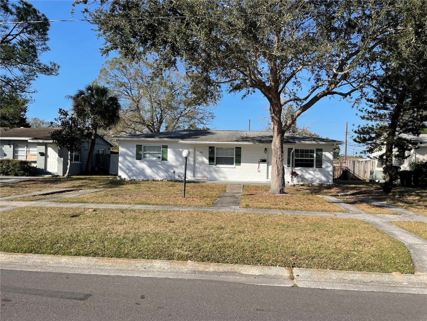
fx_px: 321
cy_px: 160
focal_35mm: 26
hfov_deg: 67.3
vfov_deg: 53.1
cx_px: 214
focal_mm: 4.2
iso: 32
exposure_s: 1/2681
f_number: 1.6
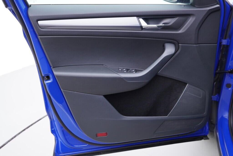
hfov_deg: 53.1
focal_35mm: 36
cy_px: 78
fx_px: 233
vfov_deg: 36.9
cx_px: 116
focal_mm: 24
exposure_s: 1/40
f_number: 2.8
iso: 160
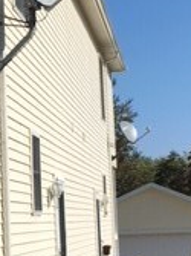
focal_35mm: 111
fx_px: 818
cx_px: 11
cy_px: 80
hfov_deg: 13.2
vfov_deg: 17.7
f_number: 2.2
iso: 25
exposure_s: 1/3205
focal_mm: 4.15
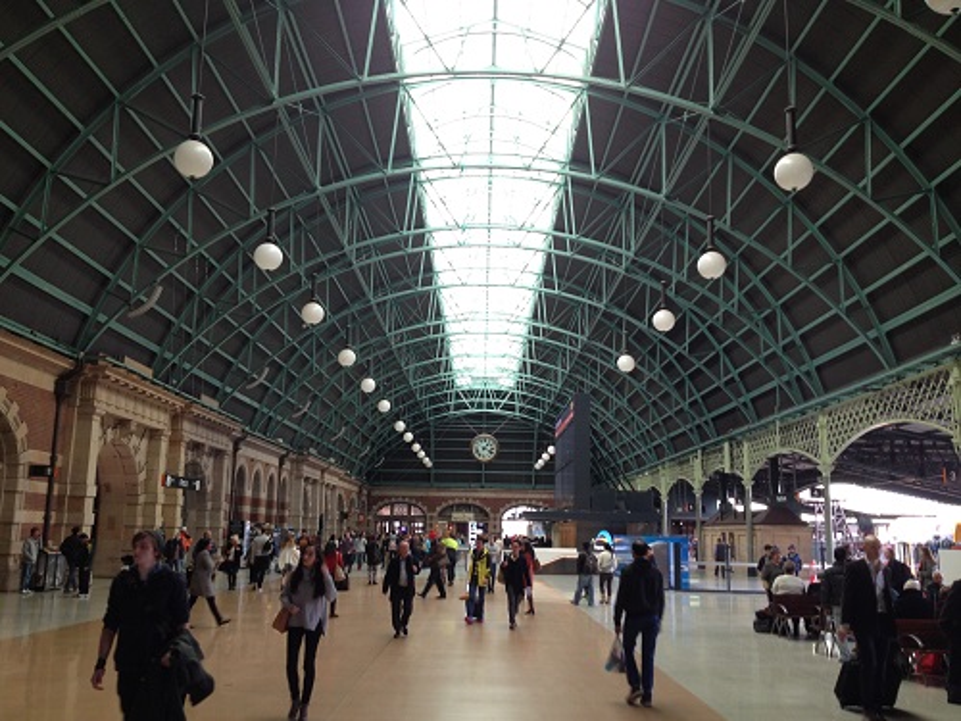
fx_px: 972
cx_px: 480
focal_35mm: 35
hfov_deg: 52.6
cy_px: 360
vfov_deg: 40.7
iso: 64
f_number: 2.4
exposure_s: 1/40
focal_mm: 4.28
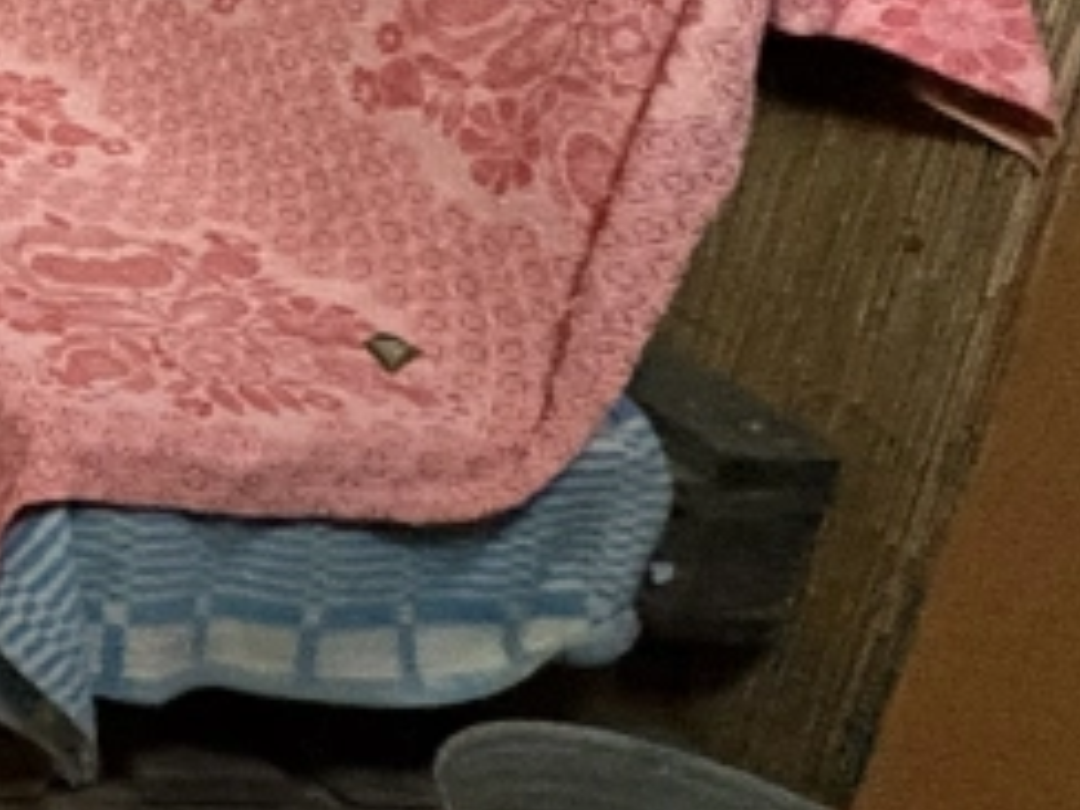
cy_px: -312
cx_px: -1377
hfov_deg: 16.1
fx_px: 2246
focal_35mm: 72
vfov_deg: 18.6
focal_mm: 2.22
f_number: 2.2
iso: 800
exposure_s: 1/50
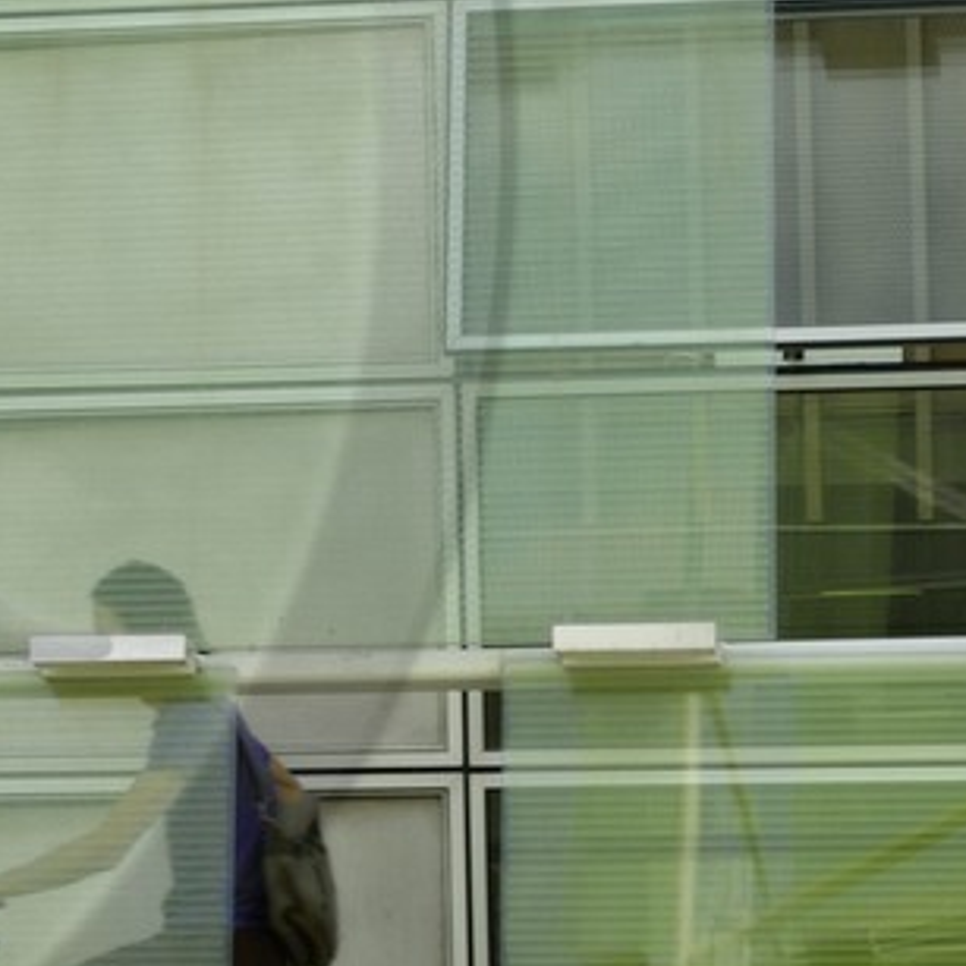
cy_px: 148
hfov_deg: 7.3
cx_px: -796
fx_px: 7331
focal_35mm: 232
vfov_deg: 7.5
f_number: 5.6
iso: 100
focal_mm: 35
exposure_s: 1/125
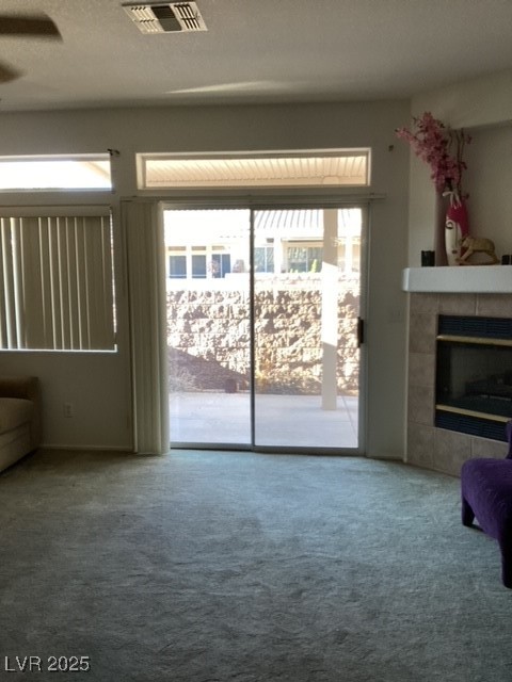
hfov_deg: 45.4
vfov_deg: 58.4
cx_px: 256
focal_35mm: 31
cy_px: 341
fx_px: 611
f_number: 2.4
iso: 50
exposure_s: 1/60
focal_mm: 3.3
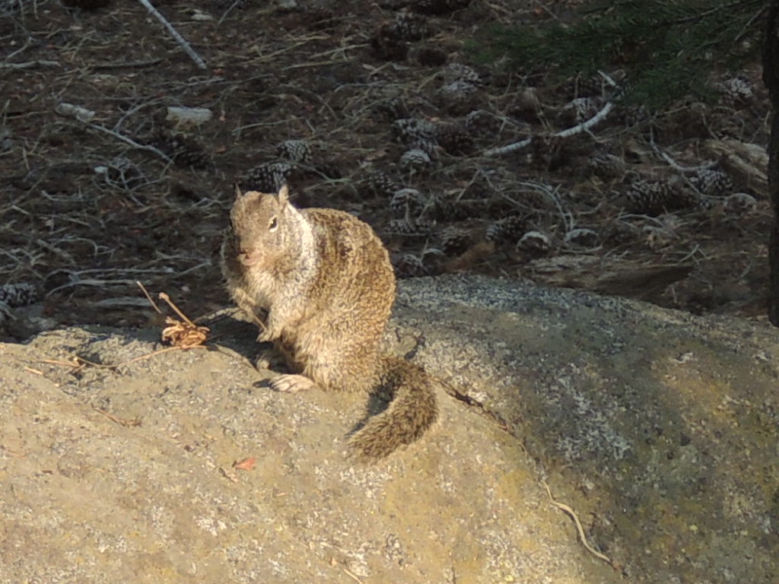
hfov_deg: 18.7
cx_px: 390
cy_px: 292
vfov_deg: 14.1
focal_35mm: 105
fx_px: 2363
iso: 100
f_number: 4.2
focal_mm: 18.7
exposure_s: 1/160
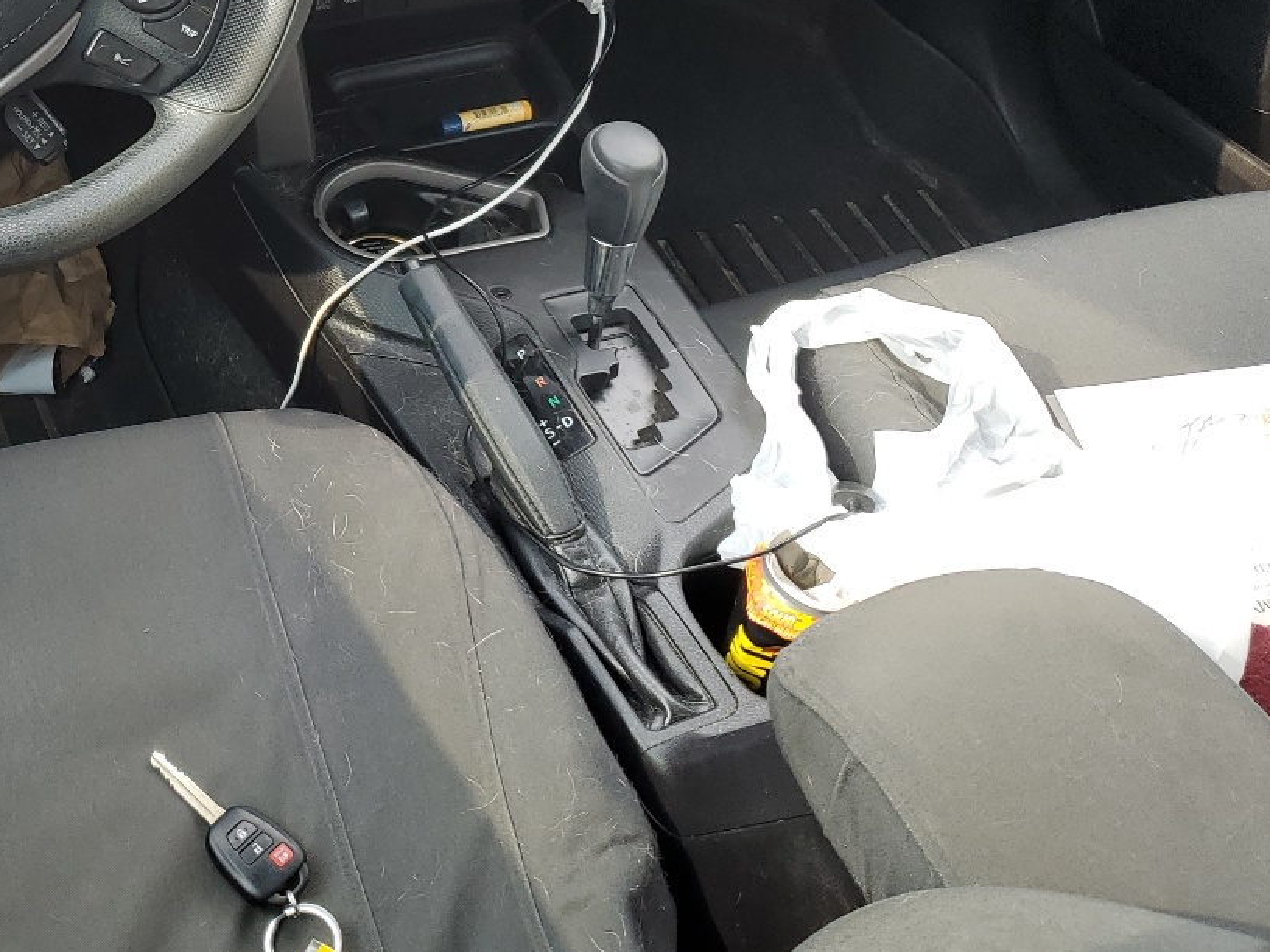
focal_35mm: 51
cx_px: 218
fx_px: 1871
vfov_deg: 28.3
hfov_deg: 36.0
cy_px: 289
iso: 50
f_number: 1.5
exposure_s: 1/182
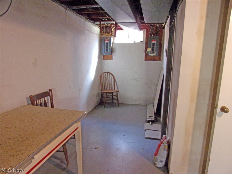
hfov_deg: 71.6
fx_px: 161
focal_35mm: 24
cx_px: 116
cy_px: 87
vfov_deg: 56.8
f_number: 3.3
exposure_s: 1/17
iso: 372
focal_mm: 4.3
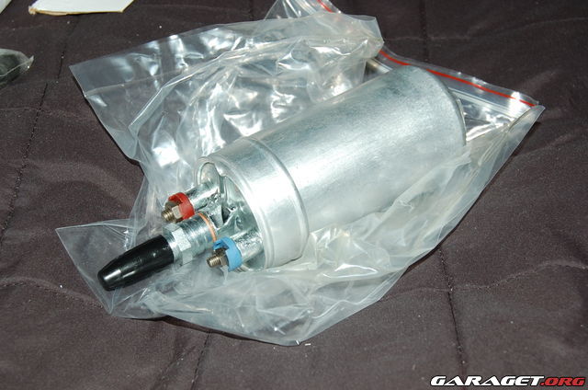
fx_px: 929
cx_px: 294
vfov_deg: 23.7
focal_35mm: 57
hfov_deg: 35.1
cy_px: 195
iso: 200
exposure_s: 1/125
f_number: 5.6
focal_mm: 38
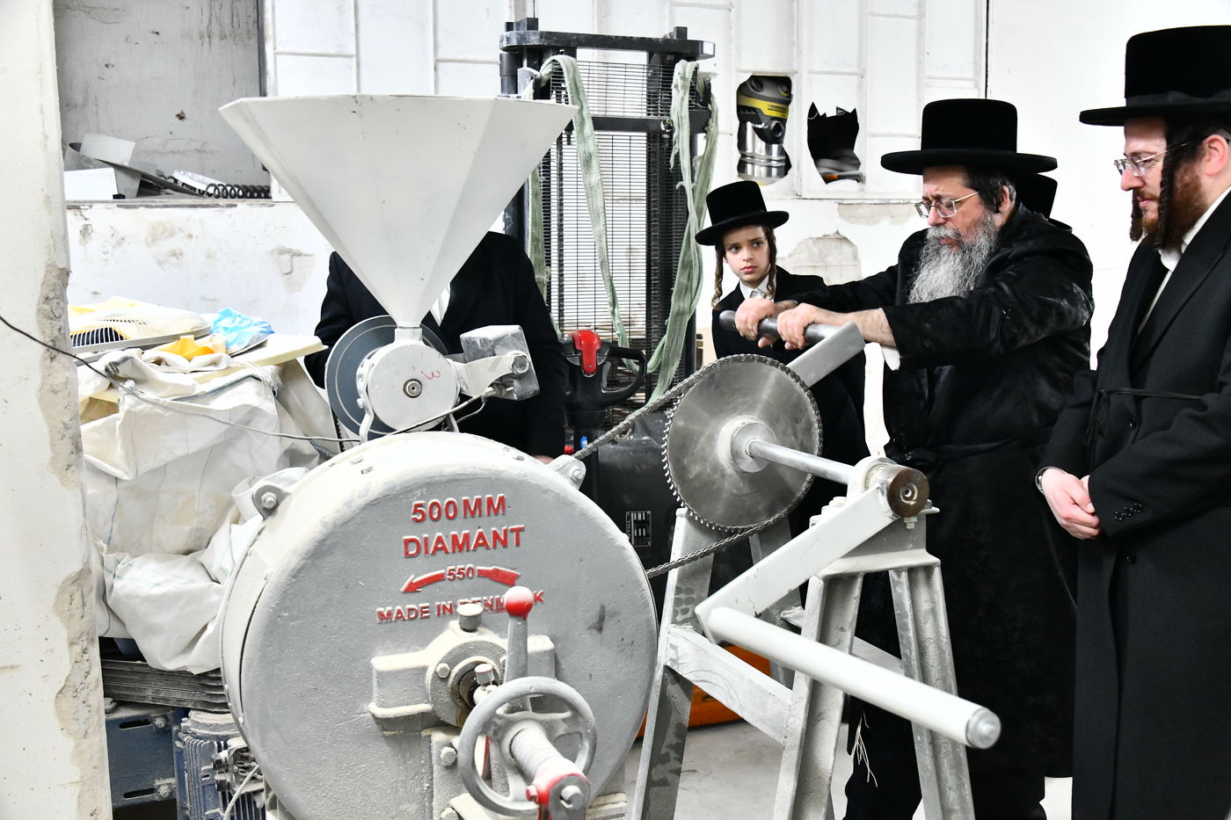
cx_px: 616
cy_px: 410
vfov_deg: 33.4
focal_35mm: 40
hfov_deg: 48.5
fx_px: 1368
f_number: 5.6
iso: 5000
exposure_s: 1/250
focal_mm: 40
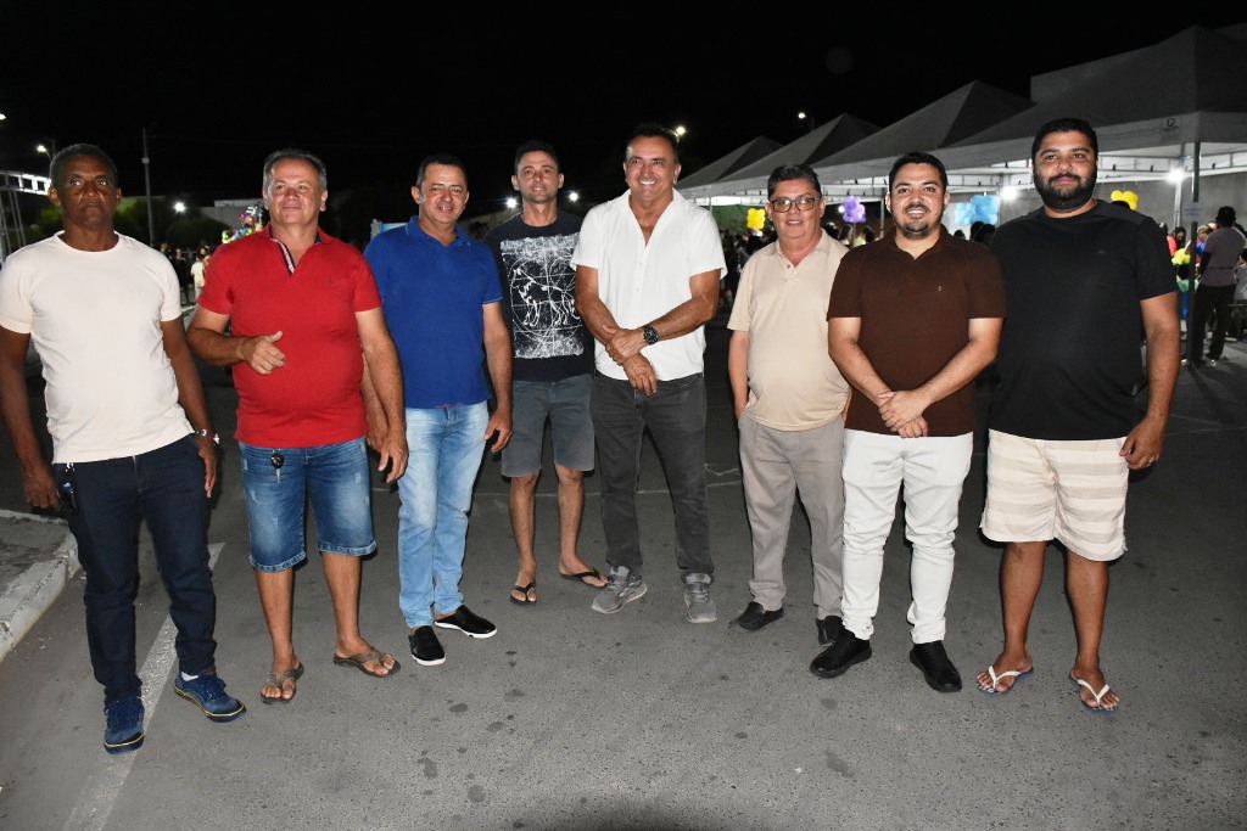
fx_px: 935
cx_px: 624
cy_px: 416
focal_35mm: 27
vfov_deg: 47.9
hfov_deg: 67.4
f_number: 4.5
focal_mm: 18
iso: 3200
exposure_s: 1/100
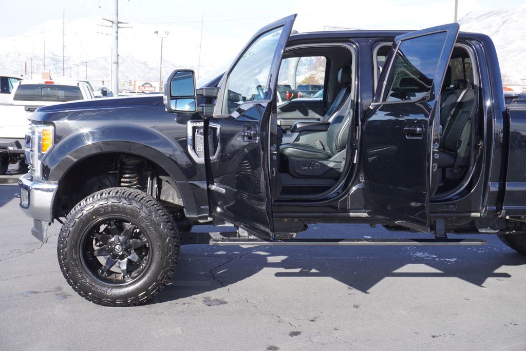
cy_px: 176
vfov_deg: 29.0
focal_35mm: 46
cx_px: 263
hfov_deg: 42.3
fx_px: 680
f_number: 7.1
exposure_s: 1/125
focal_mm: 31
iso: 100
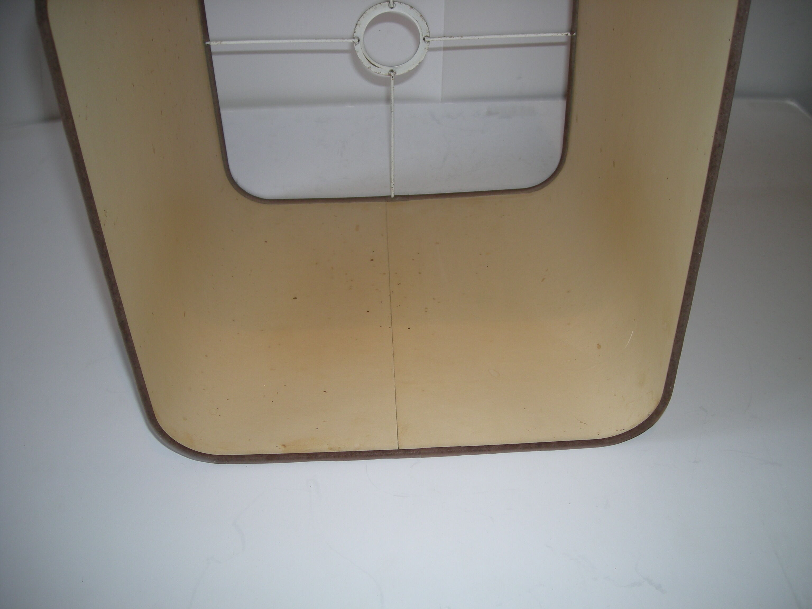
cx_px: 406
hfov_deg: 52.6
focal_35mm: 35
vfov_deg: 40.7
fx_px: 821
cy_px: 304
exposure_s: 1/54
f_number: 2.8
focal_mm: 5.7
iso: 50
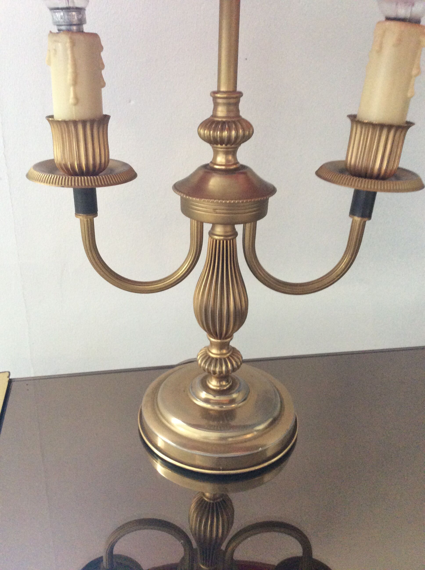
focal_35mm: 32
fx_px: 525
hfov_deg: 44.1
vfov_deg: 56.9
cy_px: 285
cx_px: 212
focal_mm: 3.3
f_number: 2.4
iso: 200
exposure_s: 1/25
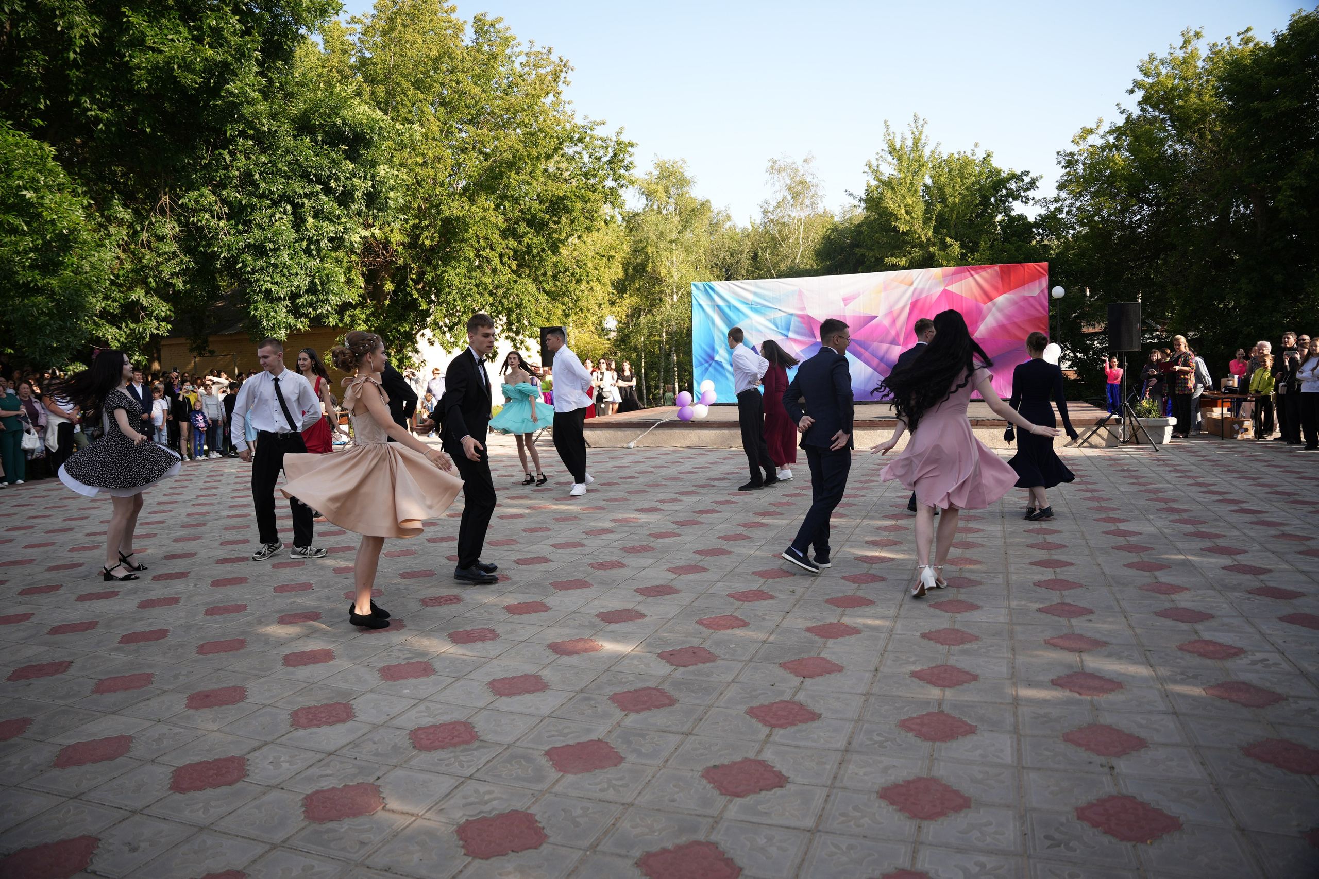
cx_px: 660
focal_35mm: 24
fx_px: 879
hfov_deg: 73.7
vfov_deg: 53.1
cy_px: 440
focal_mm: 24
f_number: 2.8
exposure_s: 1/500
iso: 160
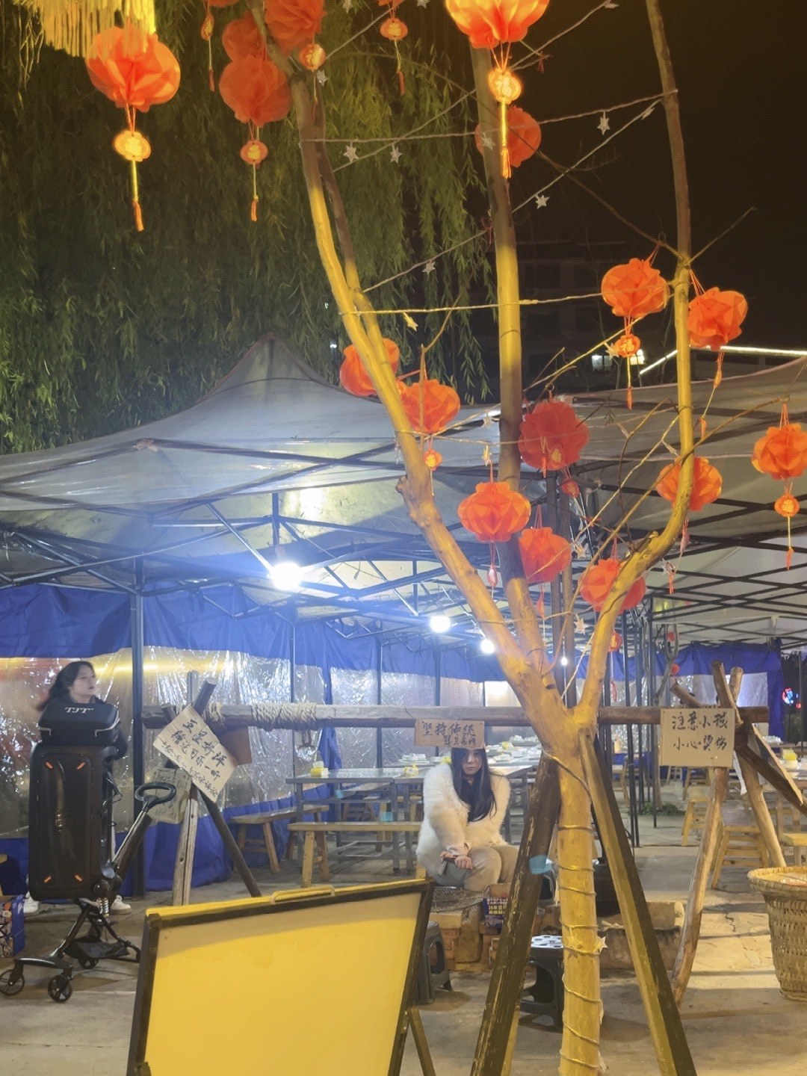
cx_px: 404
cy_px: 538
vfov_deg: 65.3
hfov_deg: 51.4
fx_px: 839
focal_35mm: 27
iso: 250
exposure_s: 1/50
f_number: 1.6
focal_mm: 5.1
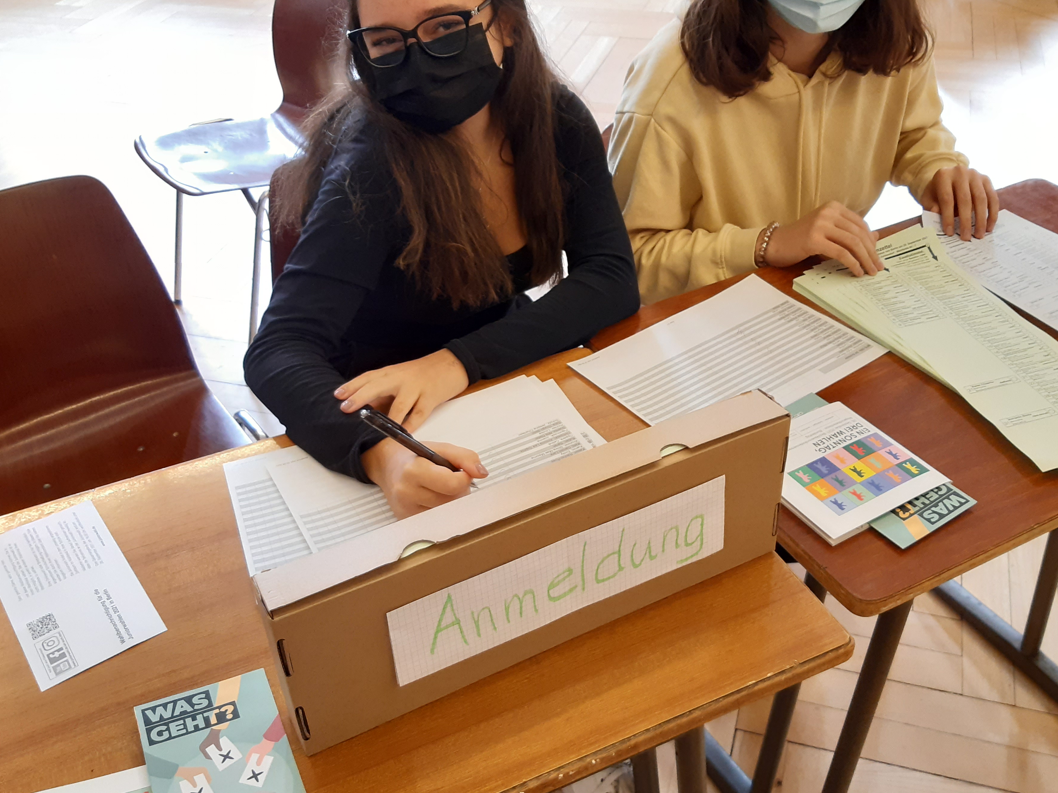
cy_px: 396
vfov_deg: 41.8
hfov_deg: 54.0
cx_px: 541
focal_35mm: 34
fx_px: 1039
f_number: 1.7
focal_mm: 3.92
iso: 250
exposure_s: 1/60
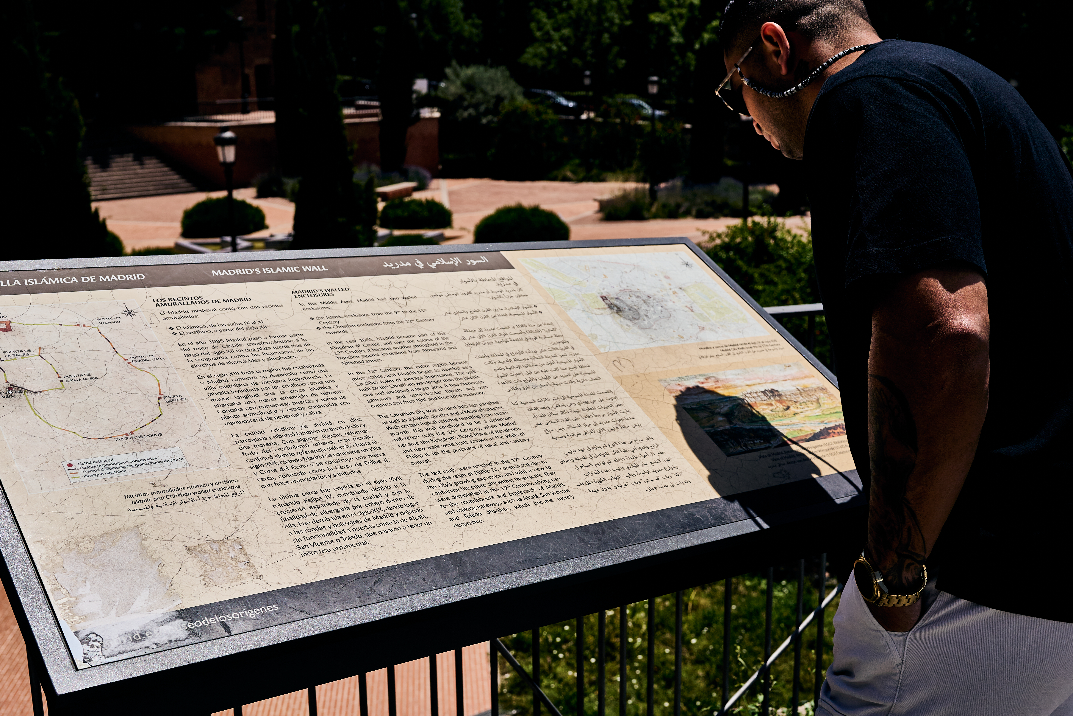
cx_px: 534
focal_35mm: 42
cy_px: 348
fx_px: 1252
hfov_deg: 46.4
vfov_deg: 31.9
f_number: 8
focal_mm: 40
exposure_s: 1/1600
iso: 100
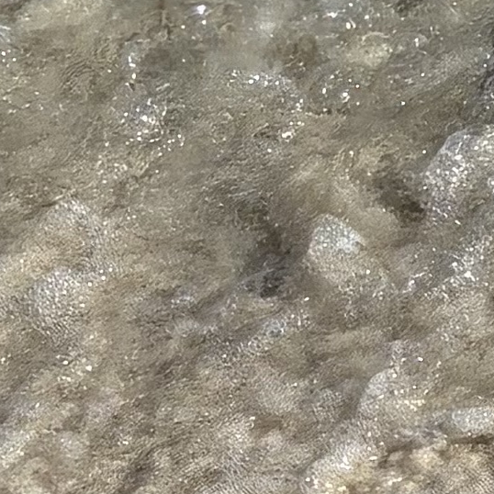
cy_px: 43
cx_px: 1288
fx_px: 3940
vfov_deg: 7.2
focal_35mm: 244
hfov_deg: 6.7
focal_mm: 5.96
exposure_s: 1/8850
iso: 50
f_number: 1.6
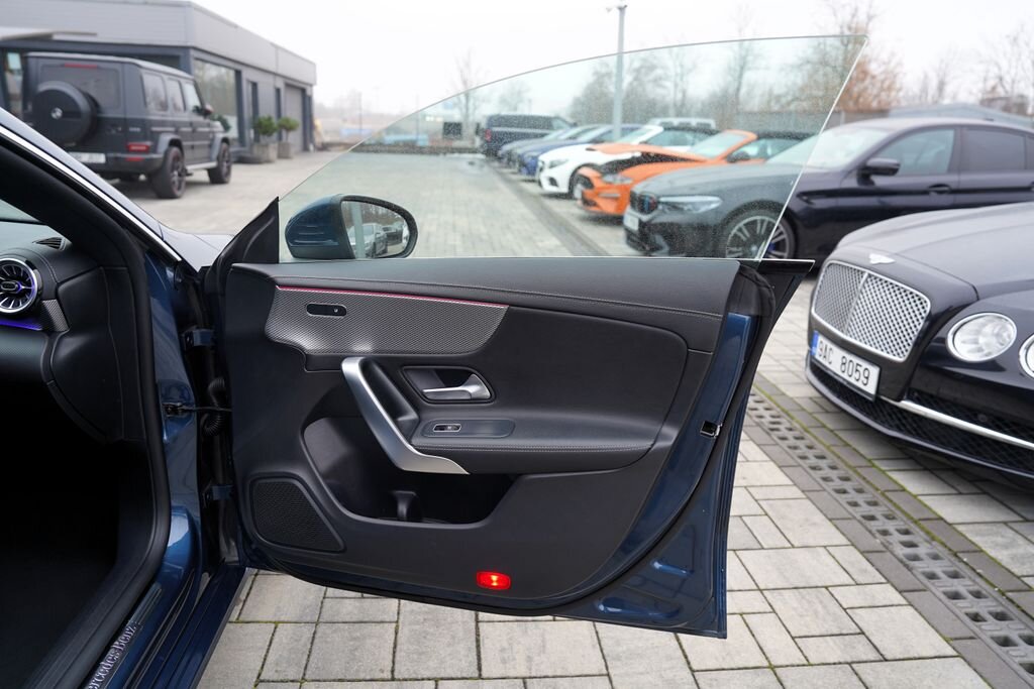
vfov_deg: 53.1
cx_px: 517
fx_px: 689
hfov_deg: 73.7
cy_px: 344
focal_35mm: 24
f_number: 3.2
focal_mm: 24
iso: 100
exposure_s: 1/40
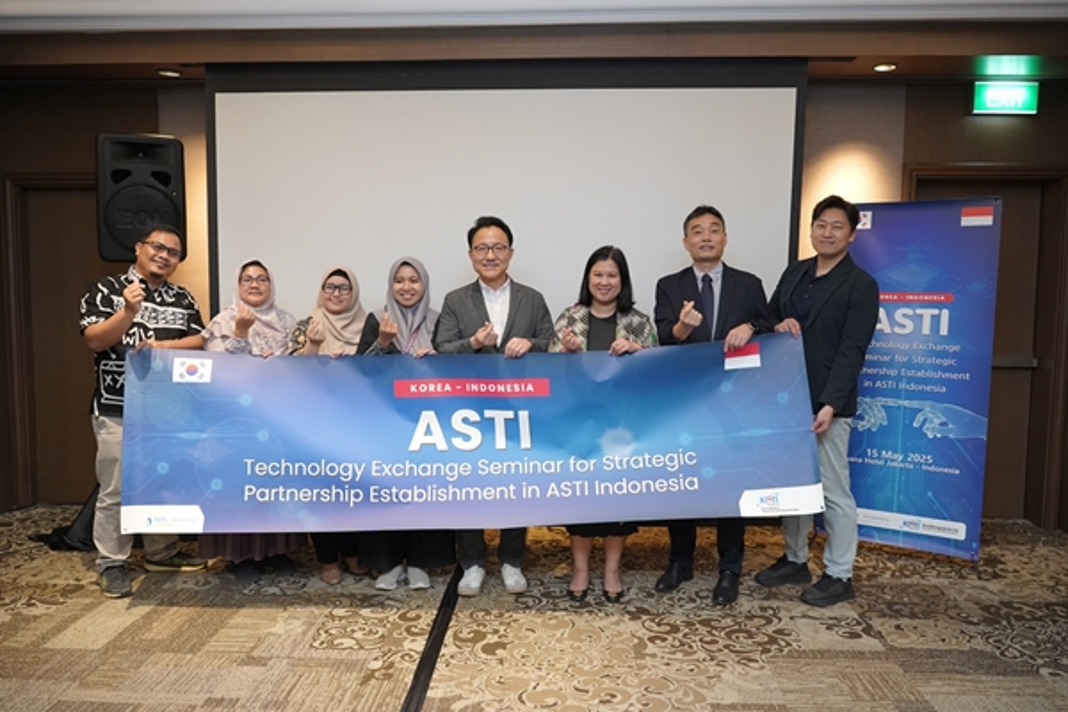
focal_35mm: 28
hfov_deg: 65.5
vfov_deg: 46.4
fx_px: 831
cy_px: 356
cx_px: 534
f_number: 3.5
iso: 4000
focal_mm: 28
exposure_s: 1/125
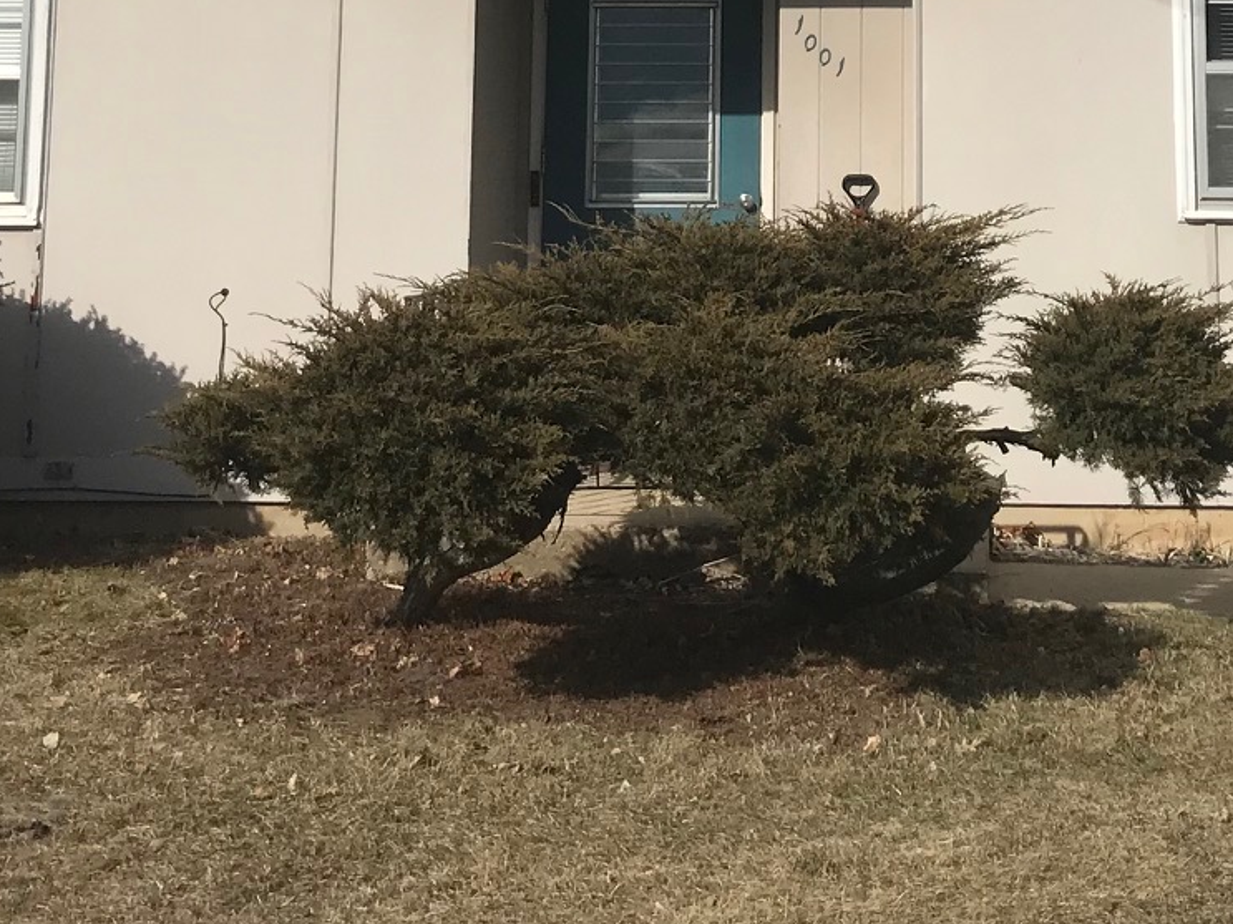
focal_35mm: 76
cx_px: 898
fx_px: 2707
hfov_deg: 25.4
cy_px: -250
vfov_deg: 18.2
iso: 20
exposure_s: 1/6410
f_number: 1.8
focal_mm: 3.99
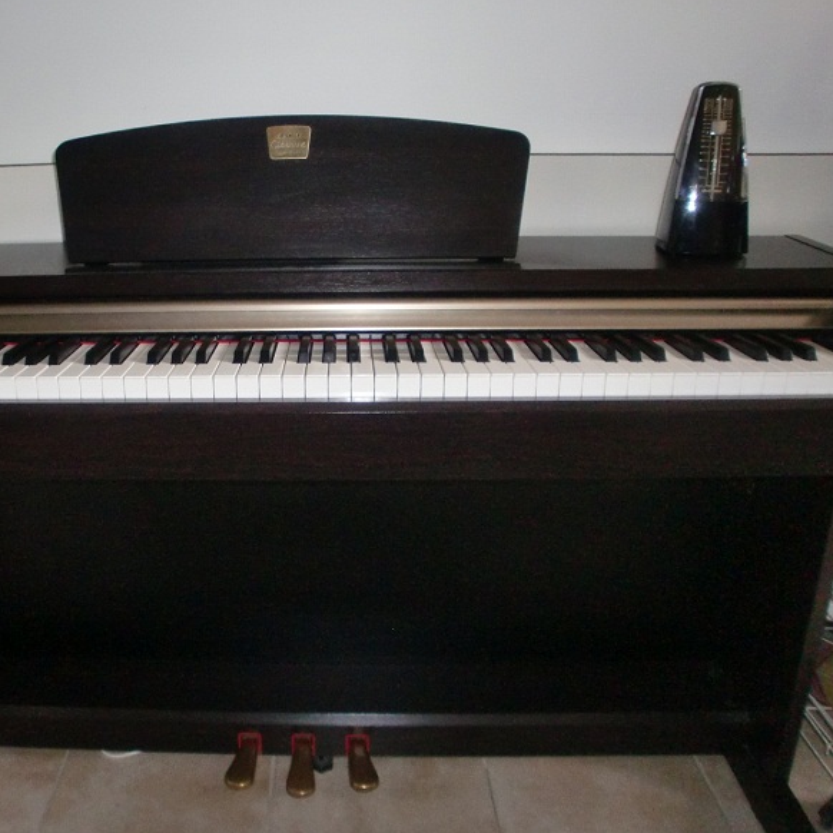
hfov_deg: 47.8
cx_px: 286
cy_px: 416
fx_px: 926
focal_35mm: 34
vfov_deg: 48.5
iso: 320
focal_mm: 4.65
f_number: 2.6
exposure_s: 1/30
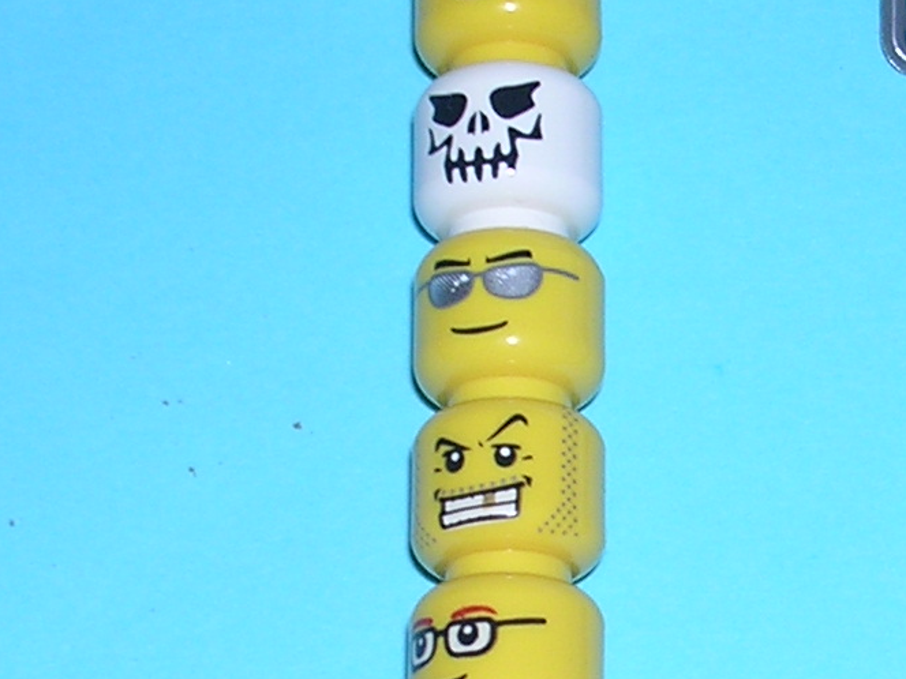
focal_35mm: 185
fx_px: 4842
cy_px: 564
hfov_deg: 10.6
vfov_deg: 8.0
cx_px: 836
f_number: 3.4
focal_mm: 9.1
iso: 100
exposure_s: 1/60.1
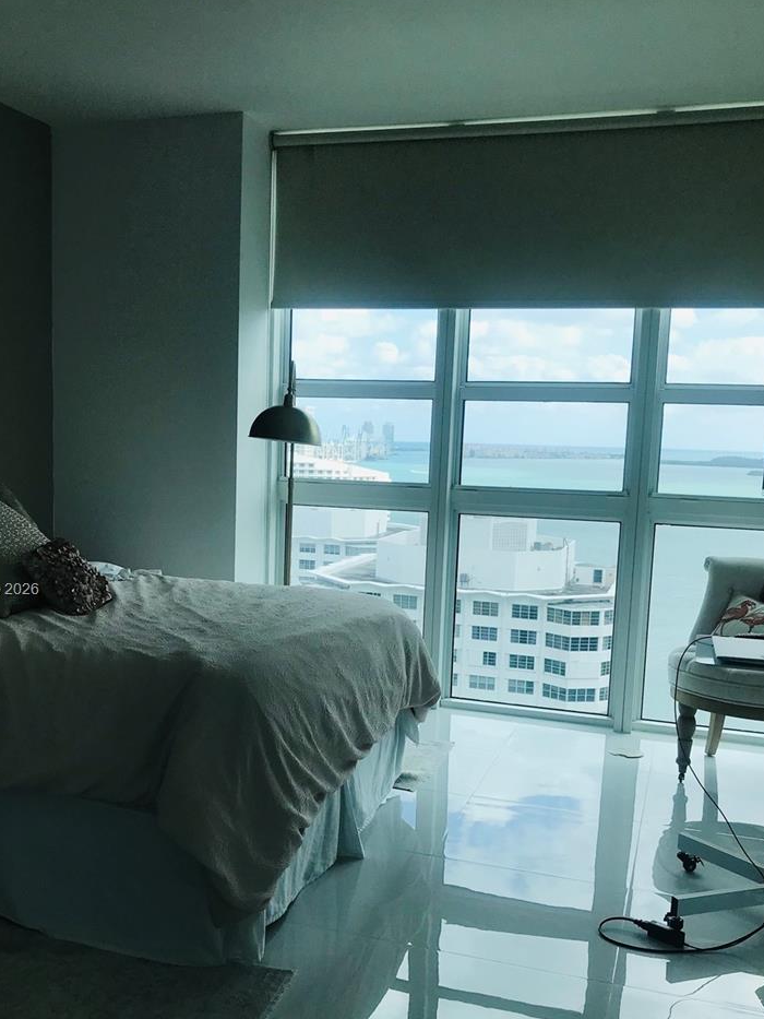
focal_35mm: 36
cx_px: 329
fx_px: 1059
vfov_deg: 51.1
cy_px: 591
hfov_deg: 39.6
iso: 20
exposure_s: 1/709
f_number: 1.8
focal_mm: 3.99
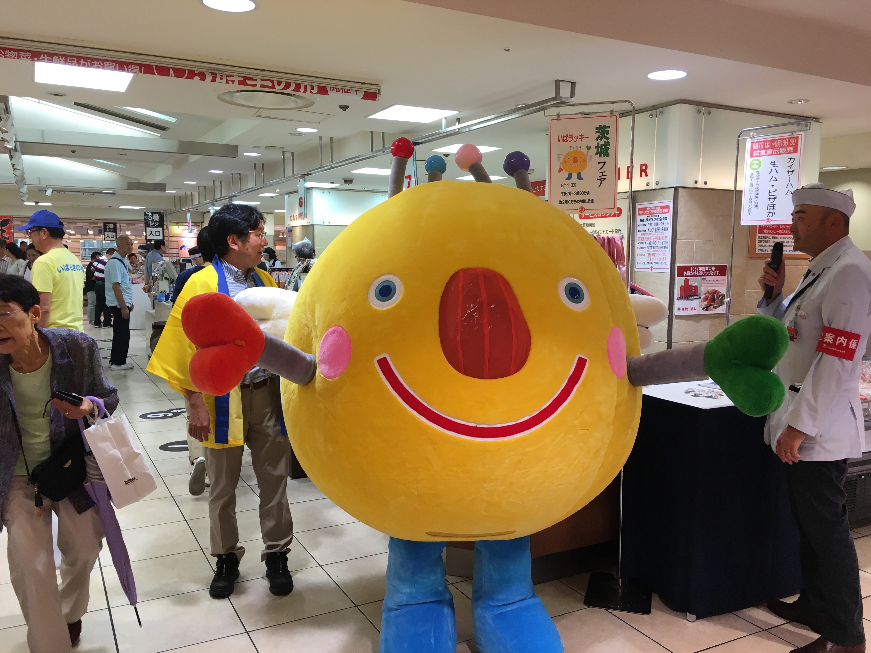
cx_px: 436
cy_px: 326
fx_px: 730
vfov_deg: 48.2
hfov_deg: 61.7
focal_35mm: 29
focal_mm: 4.15
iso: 25
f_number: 2.2
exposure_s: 1/40
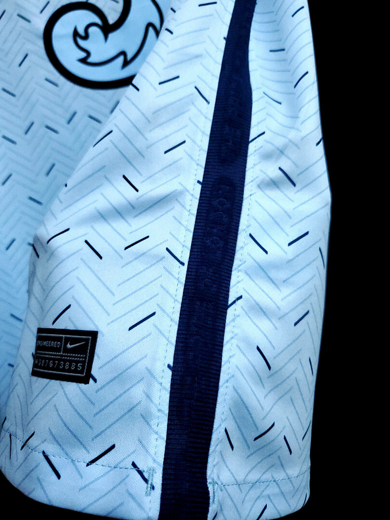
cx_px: 195
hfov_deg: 53.1
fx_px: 391
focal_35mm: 26
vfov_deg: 67.3
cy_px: 260
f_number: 1.5
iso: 500
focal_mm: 4.3
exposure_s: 1/50
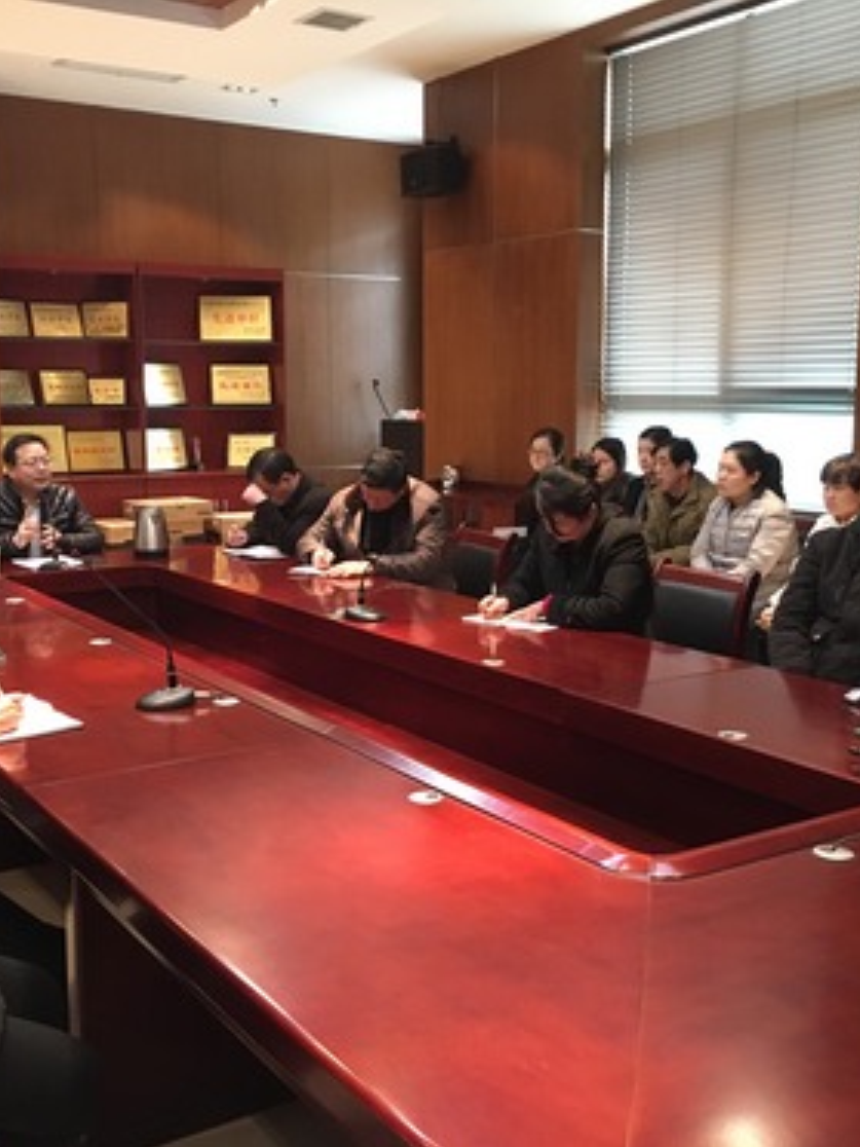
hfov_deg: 36.8
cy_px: 575
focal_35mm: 39
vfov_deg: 47.9
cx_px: 407
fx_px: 1292
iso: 200
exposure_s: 1/17
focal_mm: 4.15
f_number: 2.2
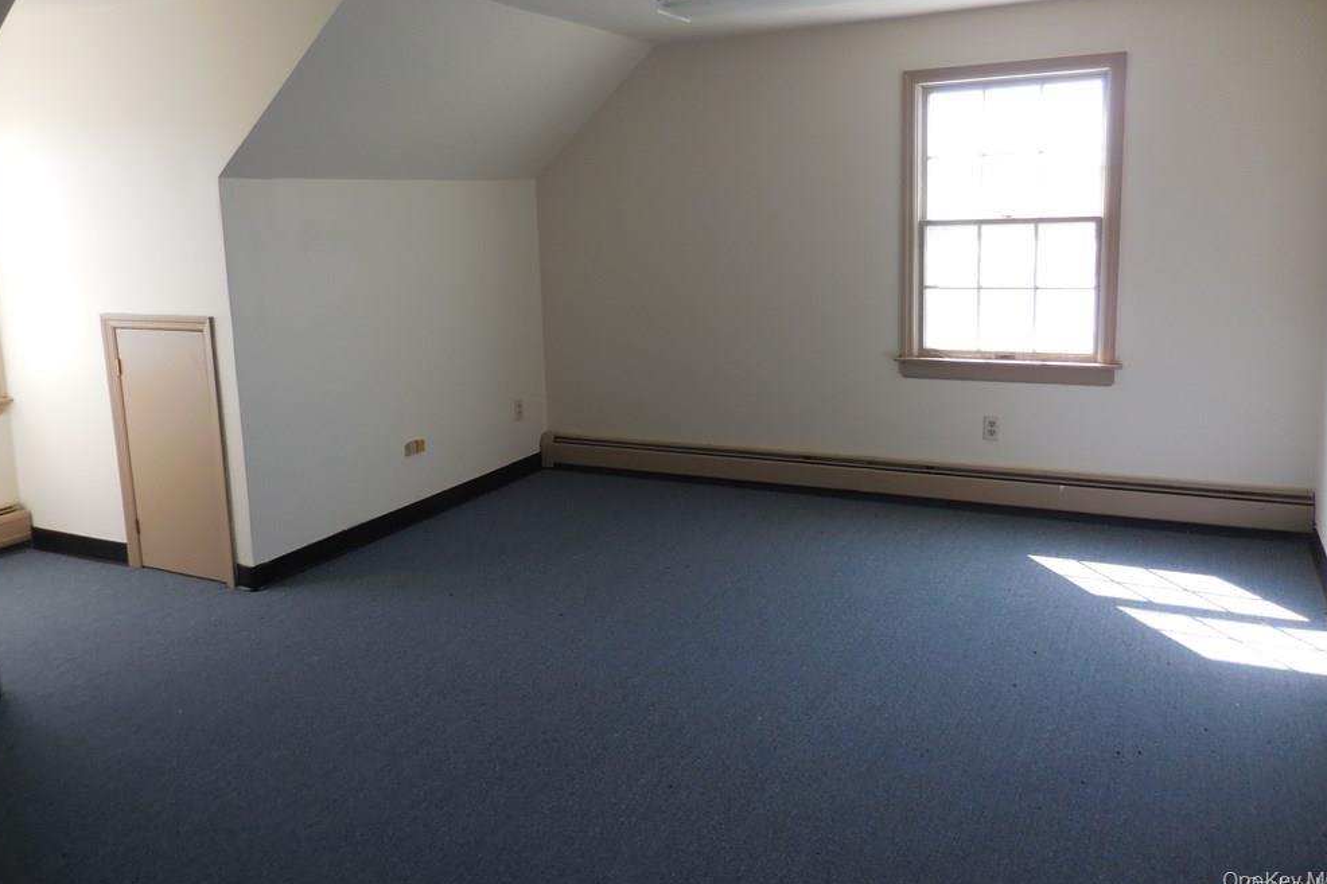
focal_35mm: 27
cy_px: 381
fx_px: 995
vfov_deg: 47.8
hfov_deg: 67.4
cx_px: 670
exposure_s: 1/80
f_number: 3.3
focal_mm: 4.5
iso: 125
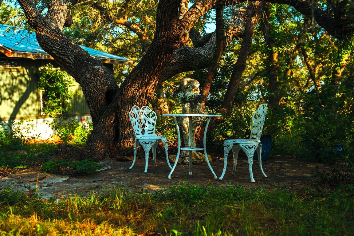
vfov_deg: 27.0
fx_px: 492
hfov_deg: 39.6
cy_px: 118
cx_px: 177
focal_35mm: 50
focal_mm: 50
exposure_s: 1/400
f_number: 4.5
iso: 160
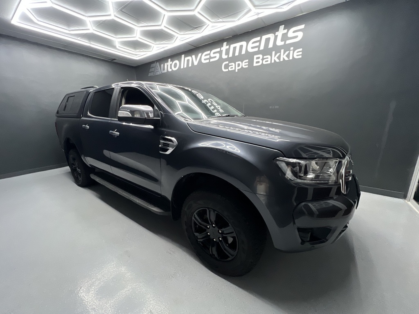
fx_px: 157
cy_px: 157
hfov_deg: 106.2
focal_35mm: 13
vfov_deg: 89.9
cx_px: 210
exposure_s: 1/100
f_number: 1.8
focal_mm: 1.57
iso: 250
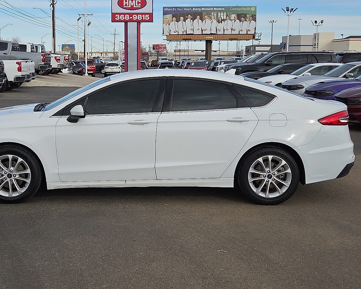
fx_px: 556
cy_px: 134
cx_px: 141
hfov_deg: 35.8
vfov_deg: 29.1
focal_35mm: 52
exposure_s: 1/10000
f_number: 1.8
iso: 76
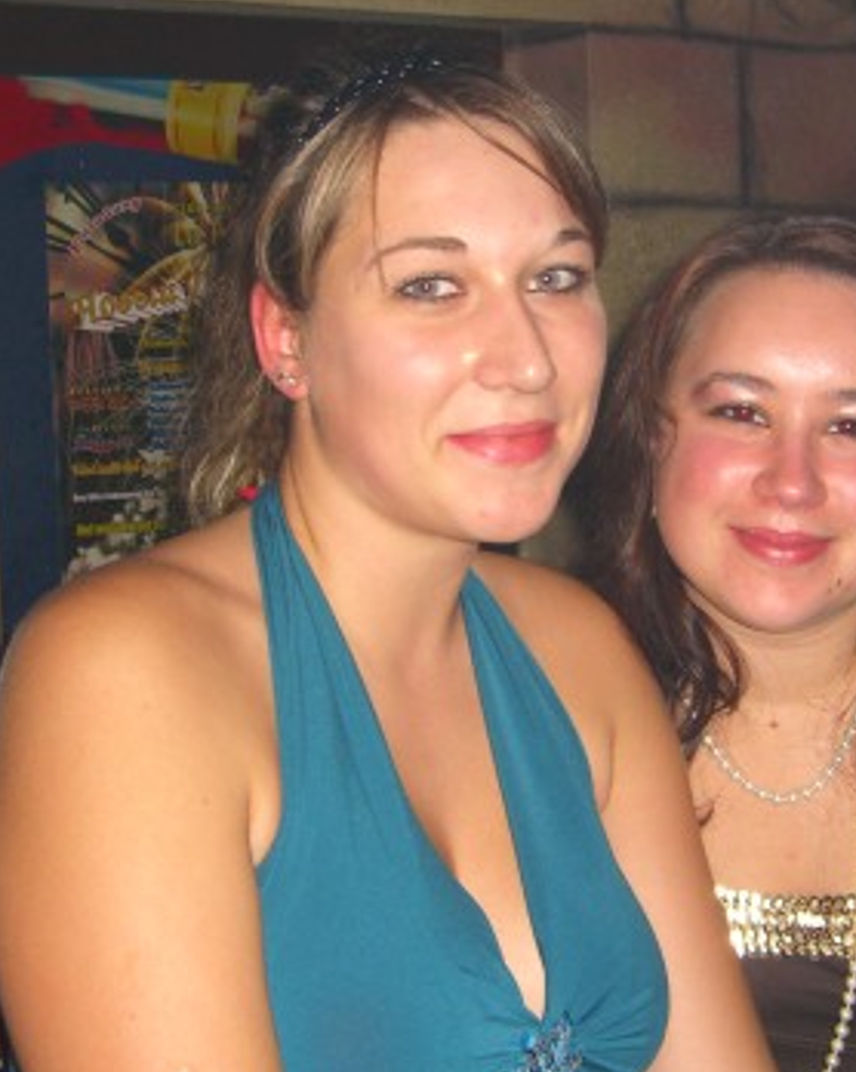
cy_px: 521
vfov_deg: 29.6
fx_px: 2029
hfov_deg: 23.7
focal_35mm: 64
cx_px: 570
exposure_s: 1/60
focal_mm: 7.9
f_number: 2.8
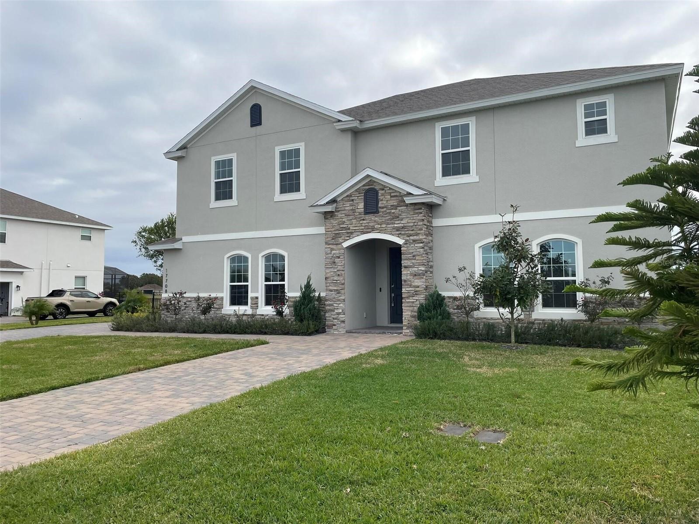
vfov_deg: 53.1
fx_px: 525
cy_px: 262
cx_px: 350
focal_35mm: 26
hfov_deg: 67.3
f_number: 1.6
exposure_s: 1/2353
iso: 50
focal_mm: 4.2
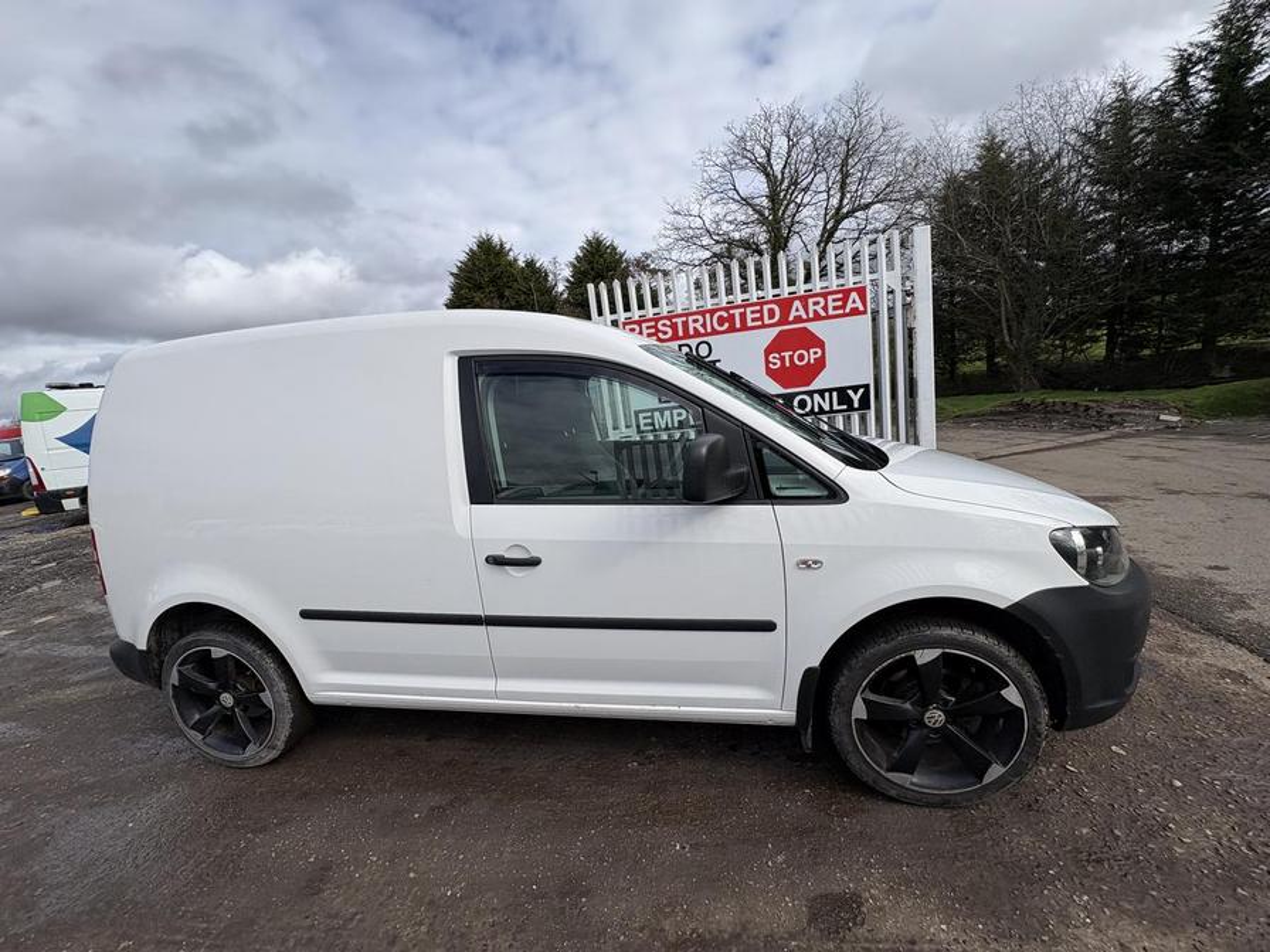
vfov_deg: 85.7
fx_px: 514
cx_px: 635
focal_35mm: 14
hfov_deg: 102.1
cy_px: 476
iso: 40
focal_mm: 2.22
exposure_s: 1/1976
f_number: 2.2
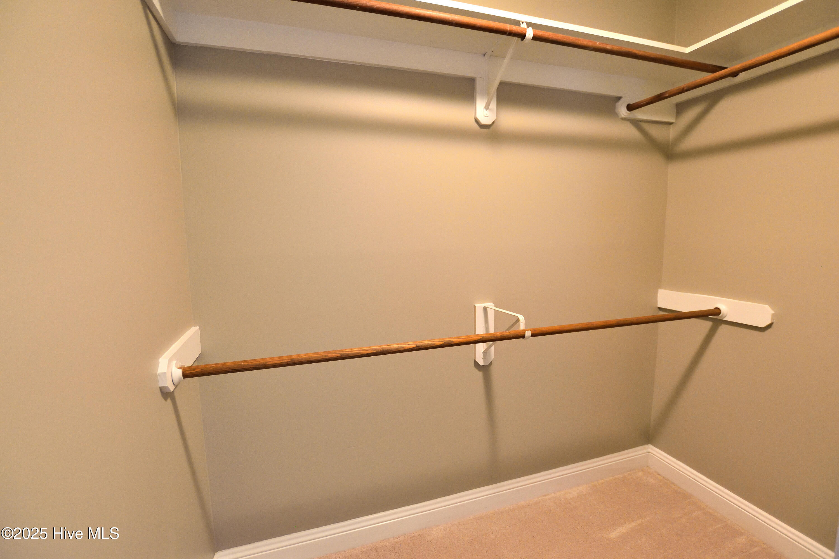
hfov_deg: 95.0
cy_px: 280
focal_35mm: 16
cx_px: 420
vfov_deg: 72.1
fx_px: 385
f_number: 3.5
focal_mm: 11
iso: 900
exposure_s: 1/60
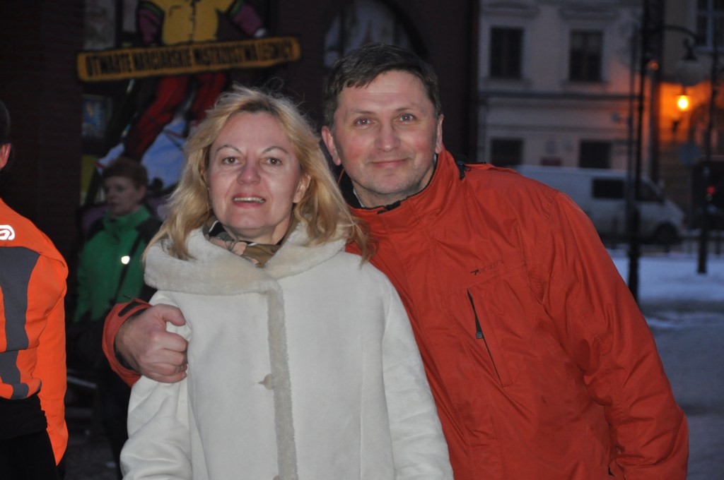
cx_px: 362
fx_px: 2712
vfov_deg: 10.1
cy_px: 240
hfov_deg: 15.2
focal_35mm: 135
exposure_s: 1/60
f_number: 5.6
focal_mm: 90
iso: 800
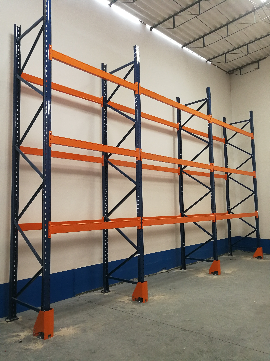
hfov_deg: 51.4
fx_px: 281
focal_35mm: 27
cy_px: 180
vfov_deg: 65.3
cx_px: 135
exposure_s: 1/40
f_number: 1.8
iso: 160
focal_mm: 3.95
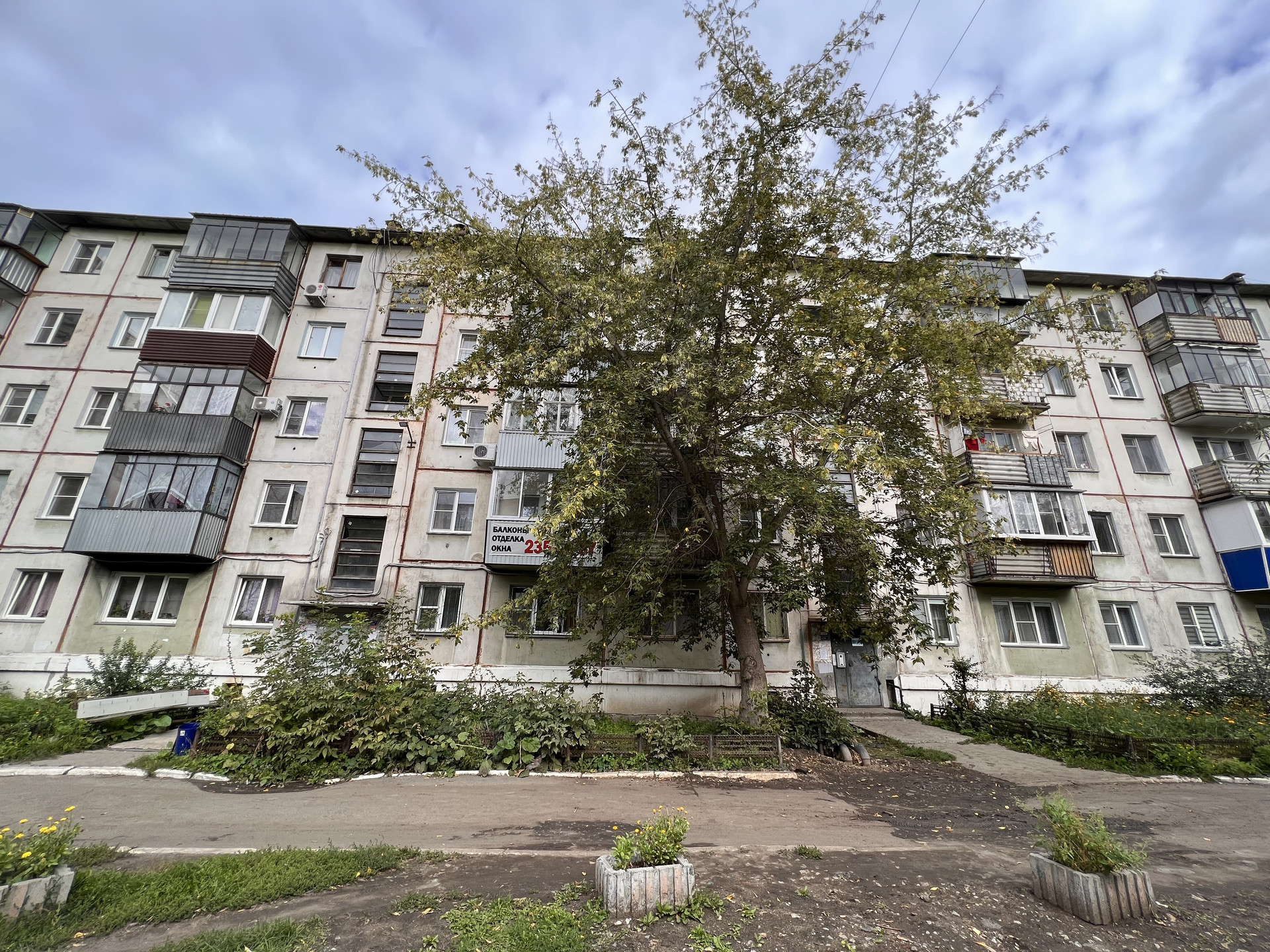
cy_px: 476
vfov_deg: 89.9
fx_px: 477
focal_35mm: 13
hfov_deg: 106.2
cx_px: 635
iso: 32
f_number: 1.8
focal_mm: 1.57
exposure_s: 1/326
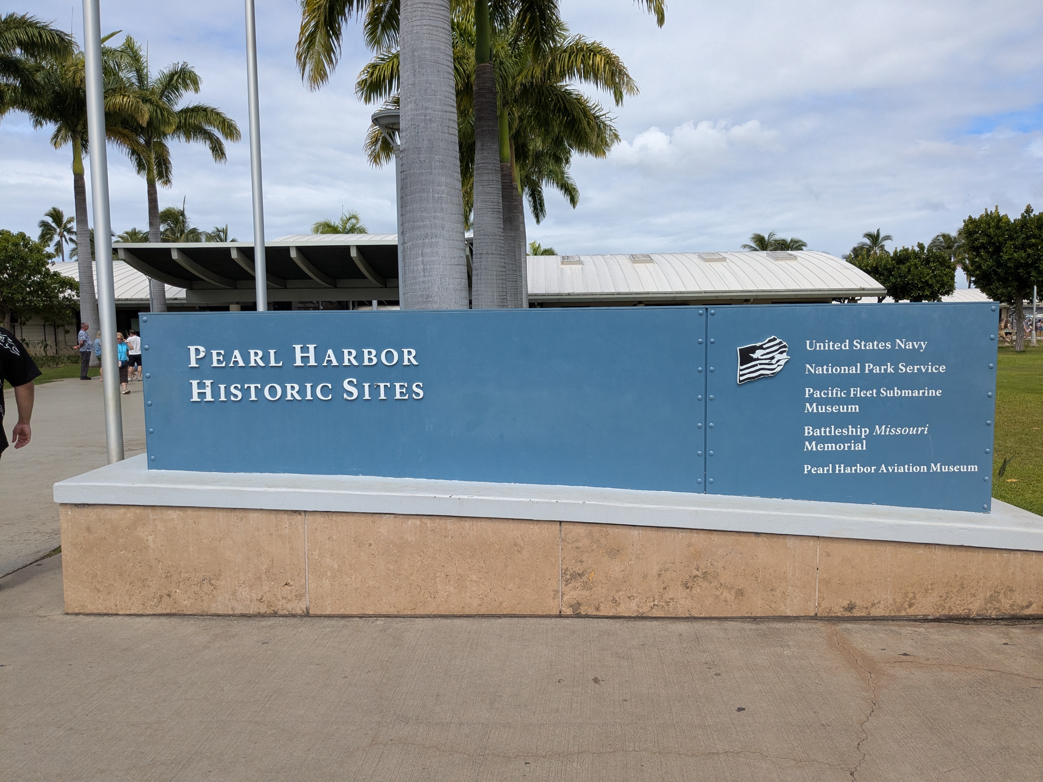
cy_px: 391
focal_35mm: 27
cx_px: 522
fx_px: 814
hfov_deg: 65.3
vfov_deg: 51.4
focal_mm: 4.38
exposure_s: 1/4673
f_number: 1.73
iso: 73
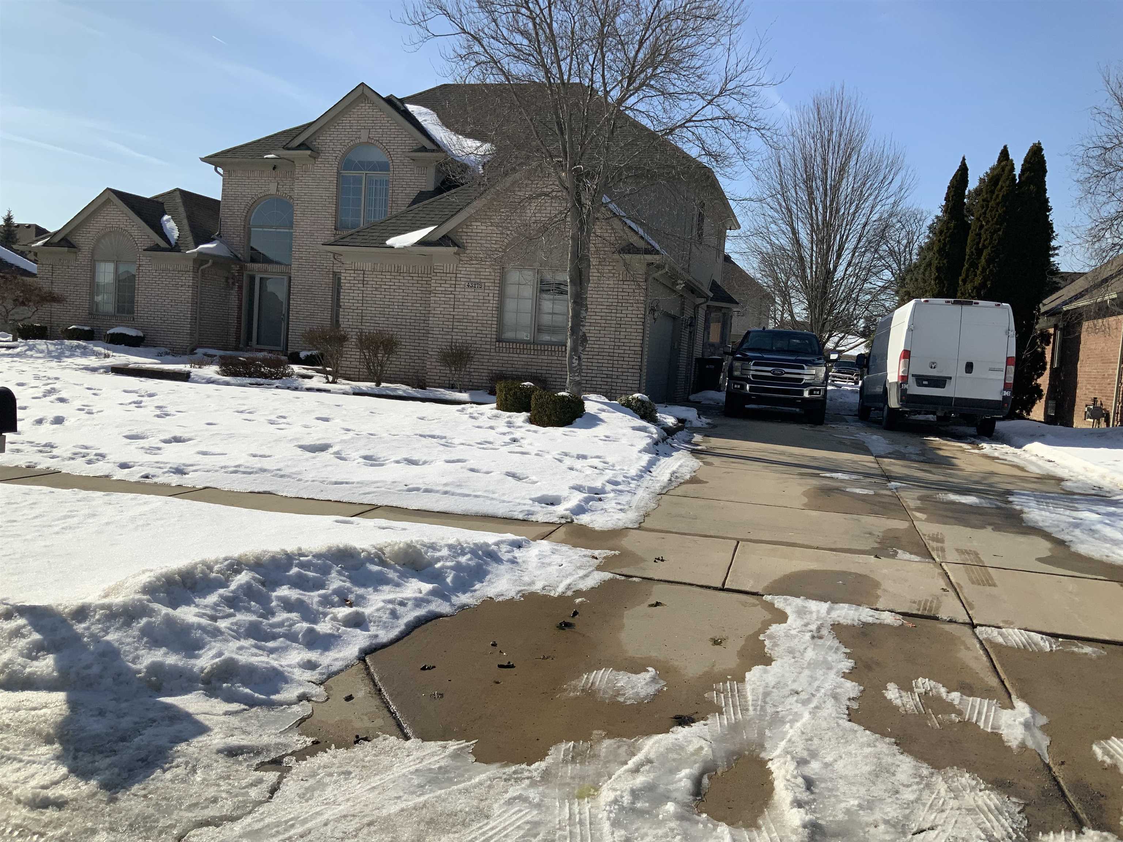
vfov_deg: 48.2
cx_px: 562
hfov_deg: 61.7
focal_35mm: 29
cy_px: 421
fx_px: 941
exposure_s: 1/4405
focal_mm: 3
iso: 20
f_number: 1.8
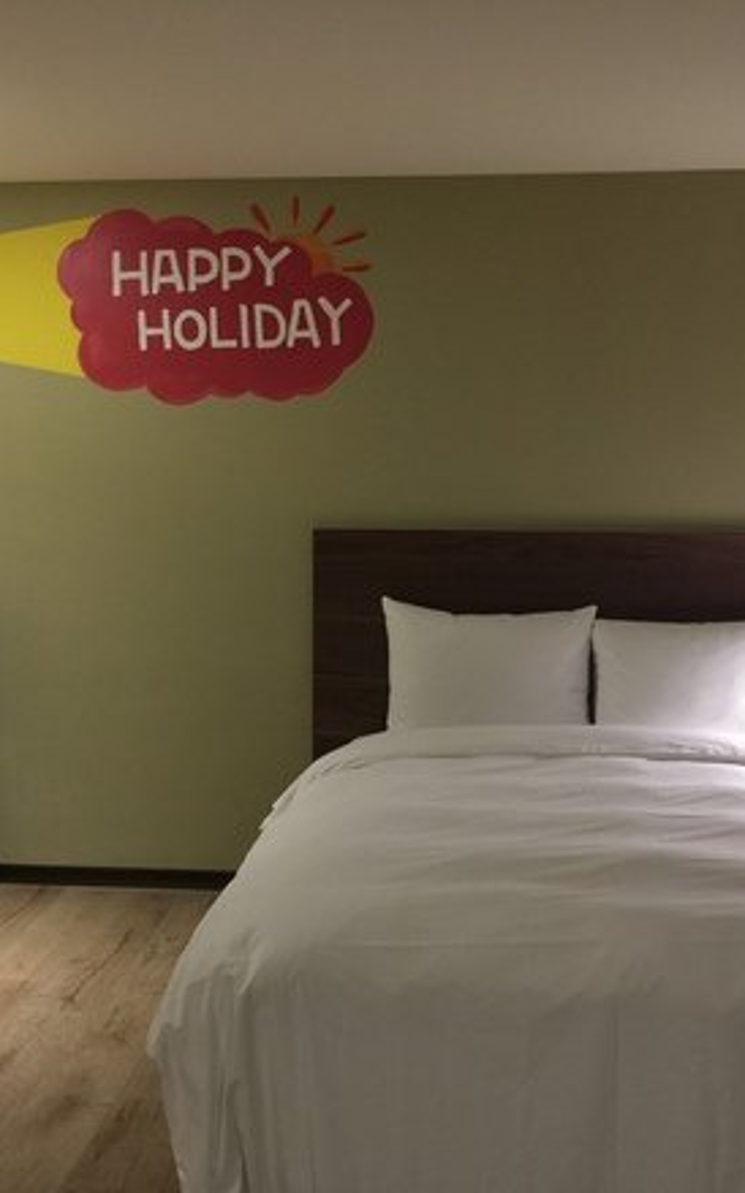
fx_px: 1366
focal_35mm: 42
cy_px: 587
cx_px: 375
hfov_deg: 30.5
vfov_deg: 47.2
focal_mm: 4.15
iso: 64
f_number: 2.2
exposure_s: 1/4
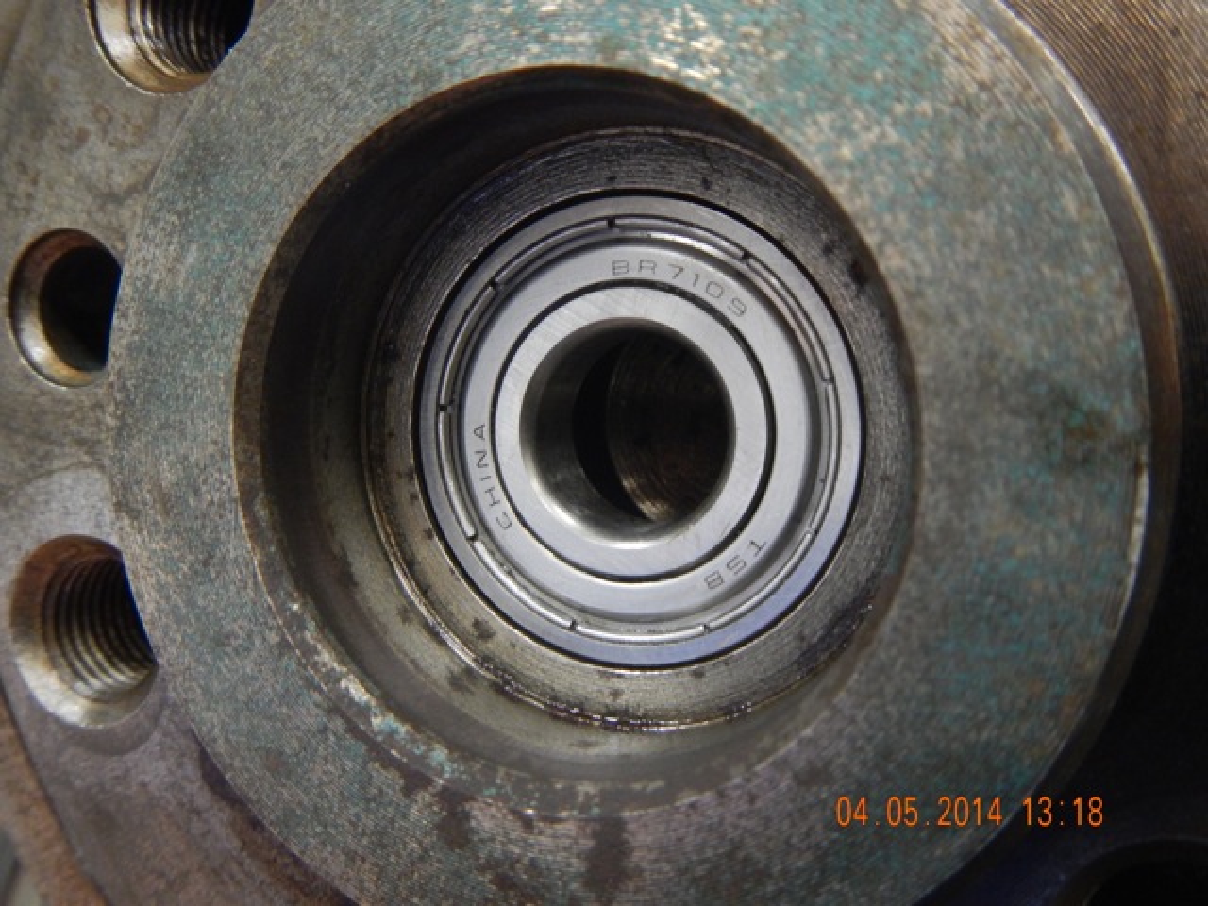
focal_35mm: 33
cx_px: 604
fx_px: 1152
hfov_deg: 55.4
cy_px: 453
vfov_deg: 42.9
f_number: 3.9
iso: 450
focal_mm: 5.9
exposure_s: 1/8
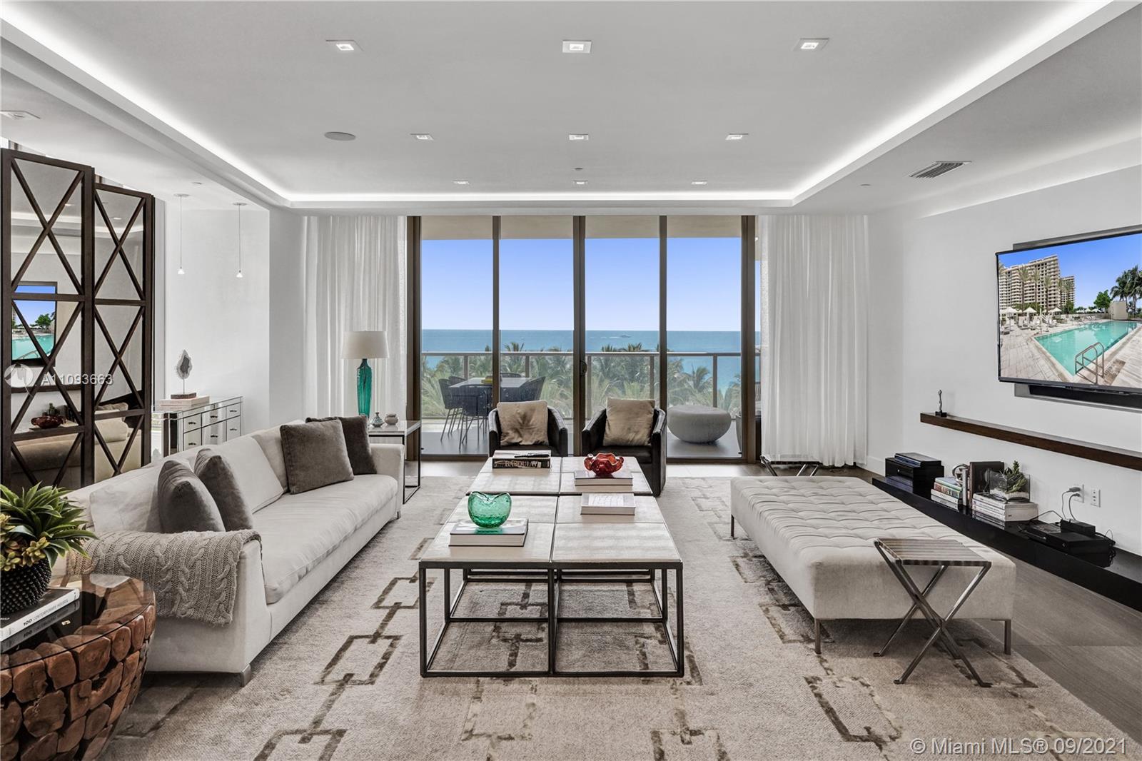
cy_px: 380
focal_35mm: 20
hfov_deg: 84.0
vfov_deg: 61.9
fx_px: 634
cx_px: 571
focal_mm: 20
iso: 2000
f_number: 11
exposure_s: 1/320
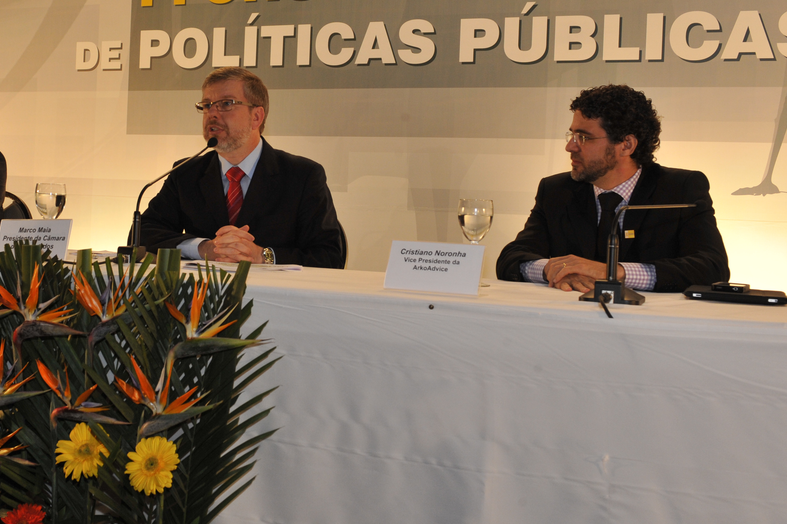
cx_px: 238
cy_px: 210
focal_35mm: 51
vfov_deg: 26.4
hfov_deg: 38.3
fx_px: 1114
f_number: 6.3
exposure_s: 1/60
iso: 1250
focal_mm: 34
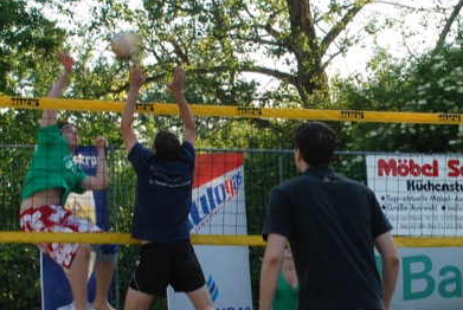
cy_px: 241
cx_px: 347
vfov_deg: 12.5
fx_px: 1417
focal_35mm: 110
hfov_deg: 18.4
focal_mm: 28
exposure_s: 1/125
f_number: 5.6
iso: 160
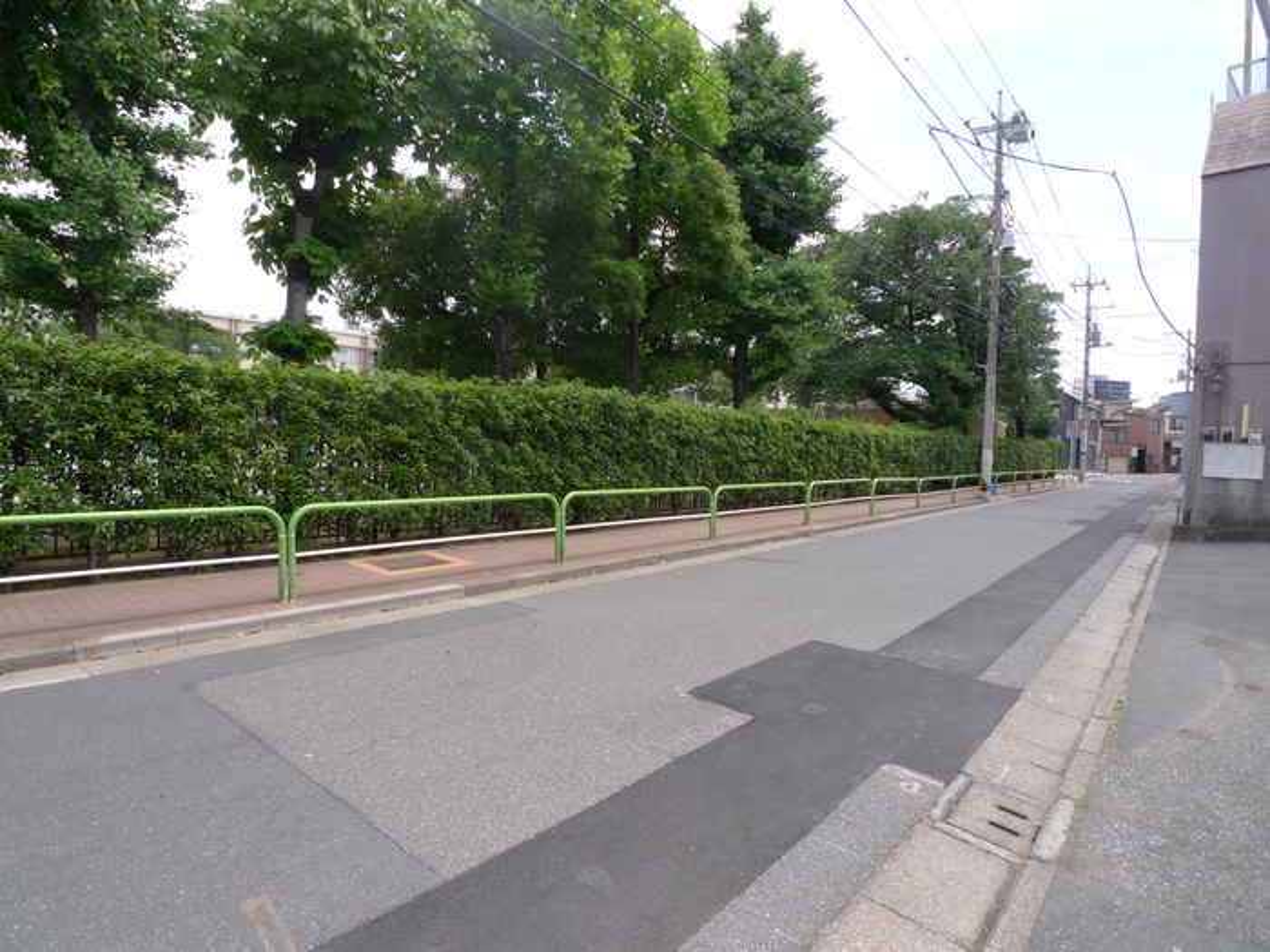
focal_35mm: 24
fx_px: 881
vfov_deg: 56.8
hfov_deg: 71.6
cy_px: 476
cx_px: 635
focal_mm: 5.1
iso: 80
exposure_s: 1/500
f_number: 4
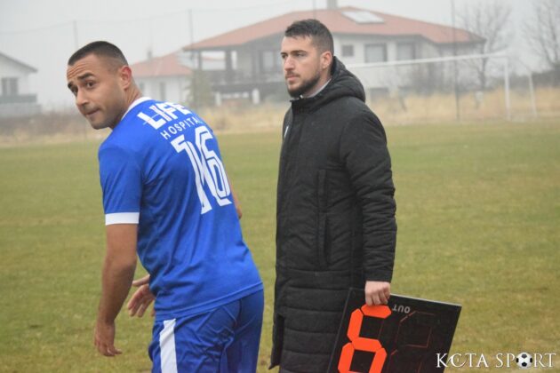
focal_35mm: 108
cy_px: 186
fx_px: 1680
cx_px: 280
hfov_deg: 18.9
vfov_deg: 12.7
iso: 12800
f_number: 5.6
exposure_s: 1/640
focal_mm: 72
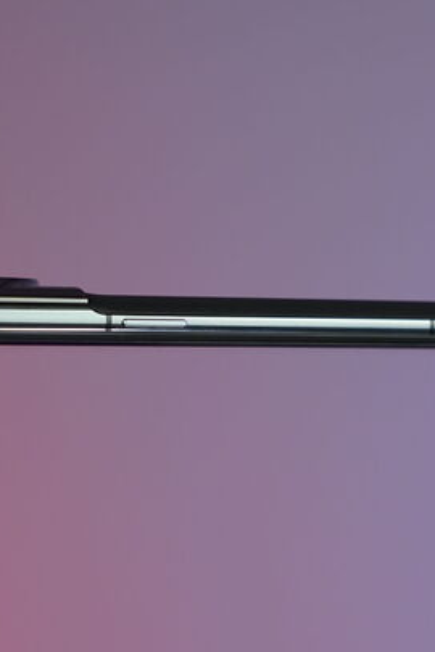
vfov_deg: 22.4
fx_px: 1649
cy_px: 326
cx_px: 171
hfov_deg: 15.0
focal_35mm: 91
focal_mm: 60
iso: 640
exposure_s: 1/125
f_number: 6.3
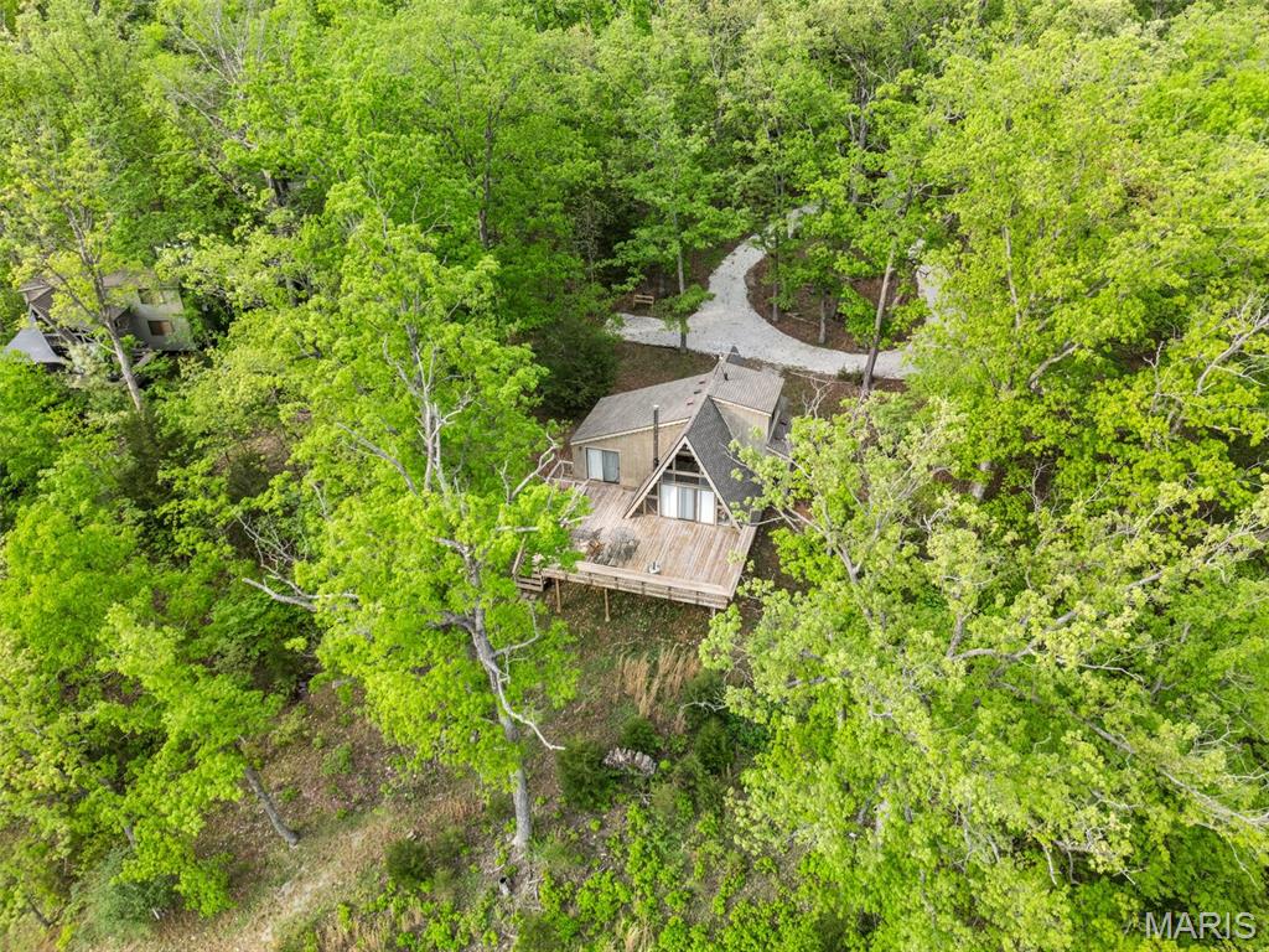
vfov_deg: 56.8
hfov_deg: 71.6
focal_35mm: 24
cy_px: 476
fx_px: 880
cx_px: 634
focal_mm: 6.72
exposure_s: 1/800
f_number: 1.7
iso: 400
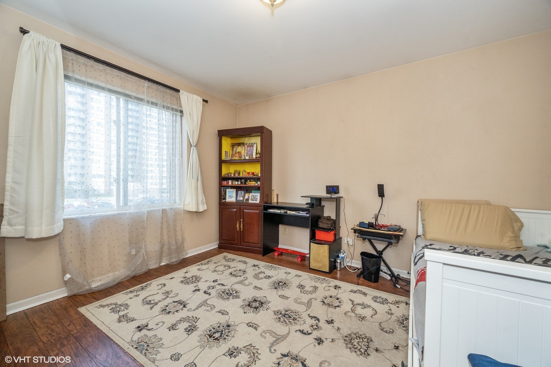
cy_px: 184
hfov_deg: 104.3
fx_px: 214
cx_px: 276
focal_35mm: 14
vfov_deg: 81.2
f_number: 8
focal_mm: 14
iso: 200
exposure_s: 1/25
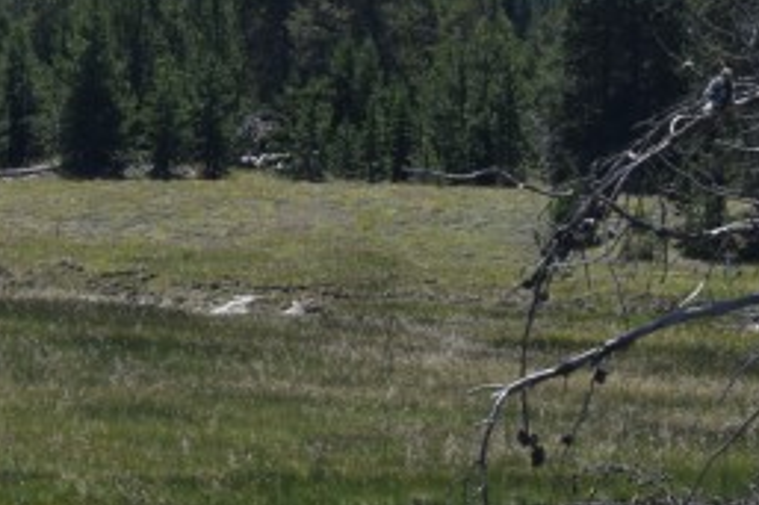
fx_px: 6932
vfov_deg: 4.2
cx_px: -600
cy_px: 543
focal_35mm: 329
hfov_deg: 6.1
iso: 200
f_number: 9
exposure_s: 1/320
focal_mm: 55
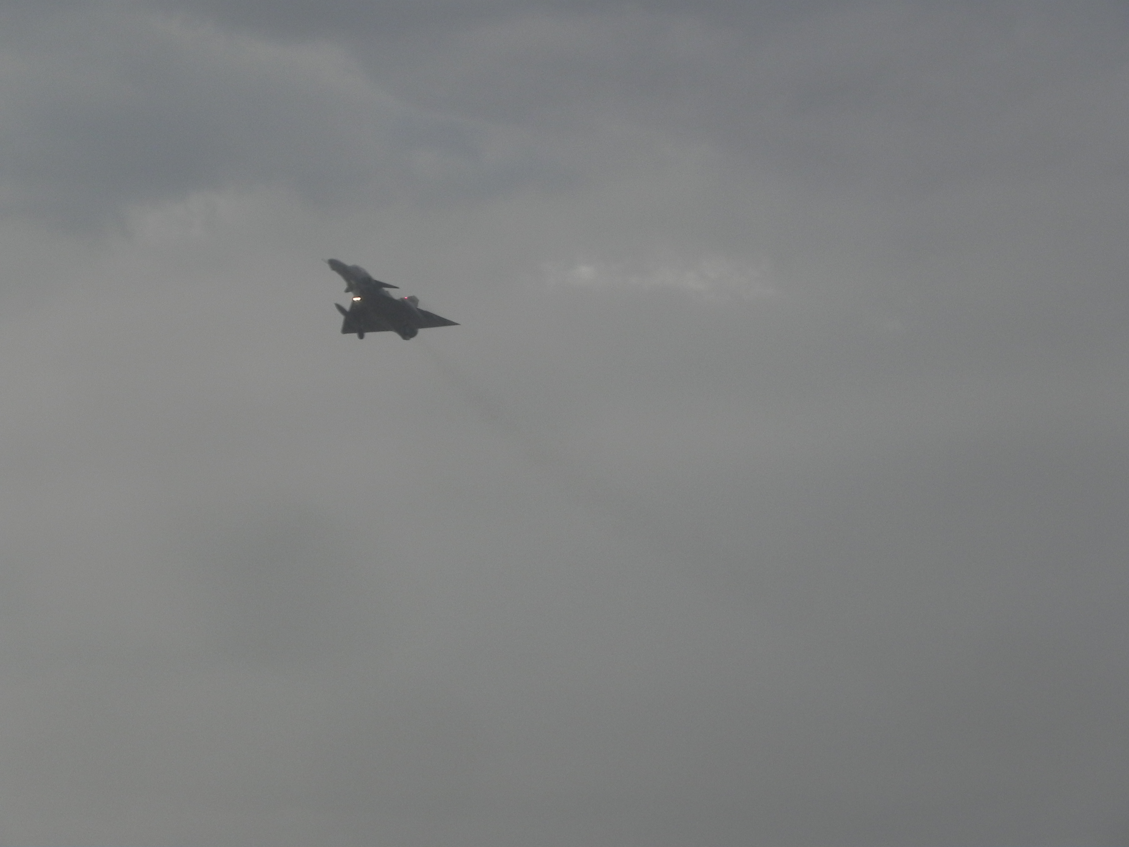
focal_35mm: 184
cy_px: 424
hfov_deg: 10.7
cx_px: 564
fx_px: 6001
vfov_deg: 8.1
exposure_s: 1/533
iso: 160
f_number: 5
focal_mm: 32.7
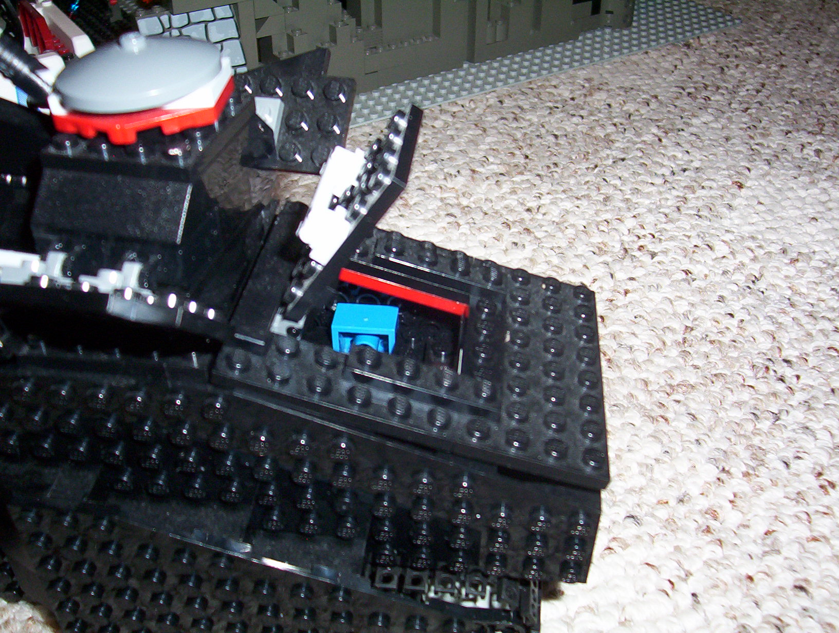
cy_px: 316
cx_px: 420
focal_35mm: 43
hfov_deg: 43.8
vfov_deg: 33.7
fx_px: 1045
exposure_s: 1/60
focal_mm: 5.77
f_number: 2.73
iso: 140
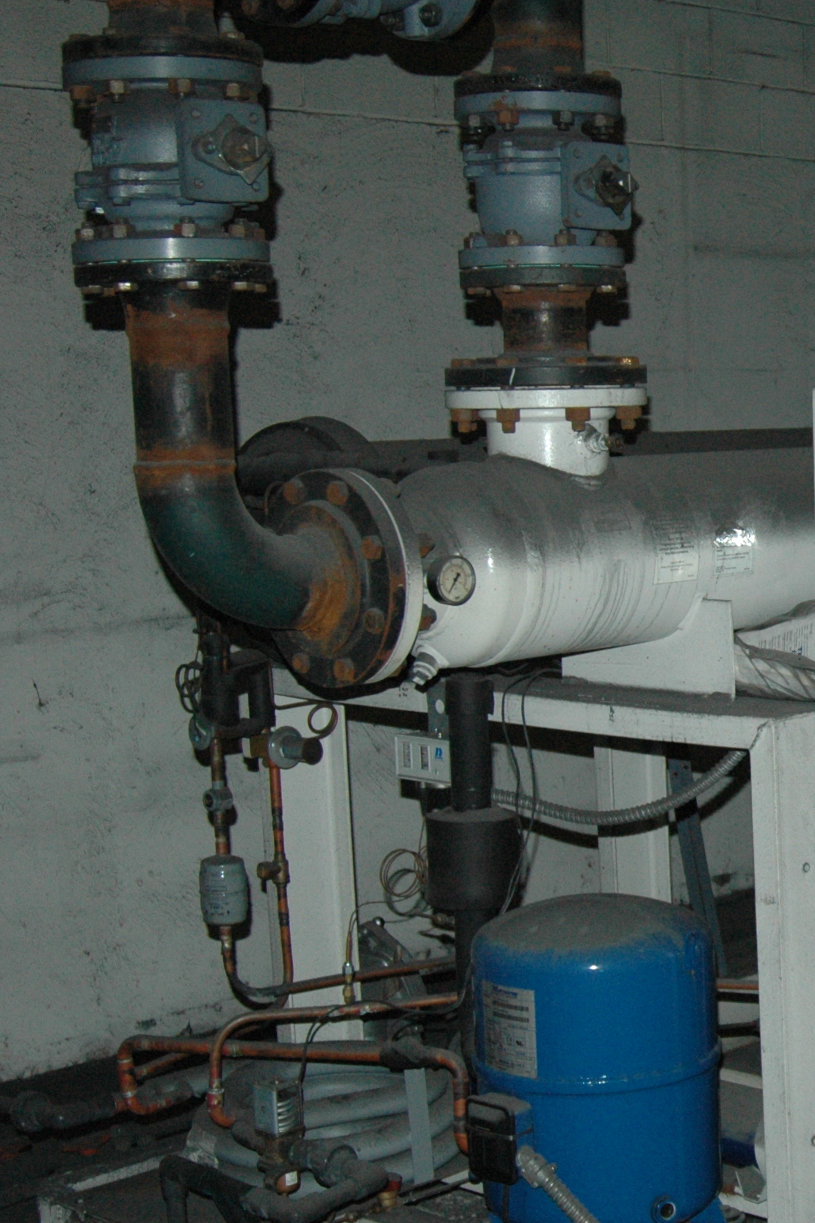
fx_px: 2207
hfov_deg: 19.2
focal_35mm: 65
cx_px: 1089
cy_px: 696
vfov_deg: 30.9
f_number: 4
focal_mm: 24
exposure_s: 1/60
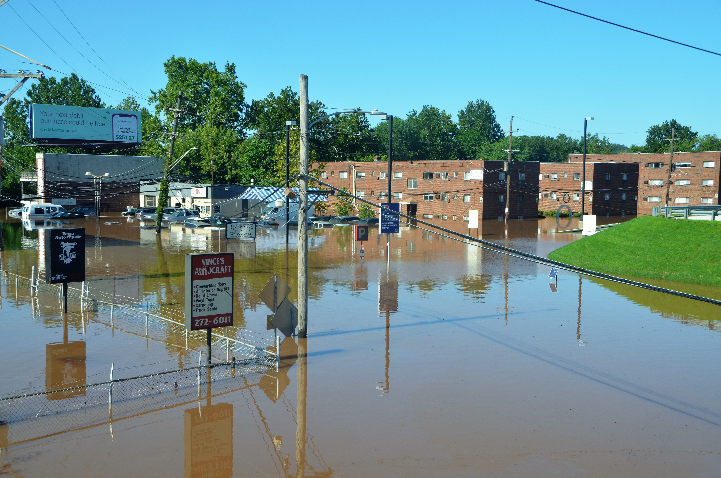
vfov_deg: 31.8
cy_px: 239
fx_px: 839
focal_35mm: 42
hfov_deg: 46.5
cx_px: 360
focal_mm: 28
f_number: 10
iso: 400
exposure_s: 1/500
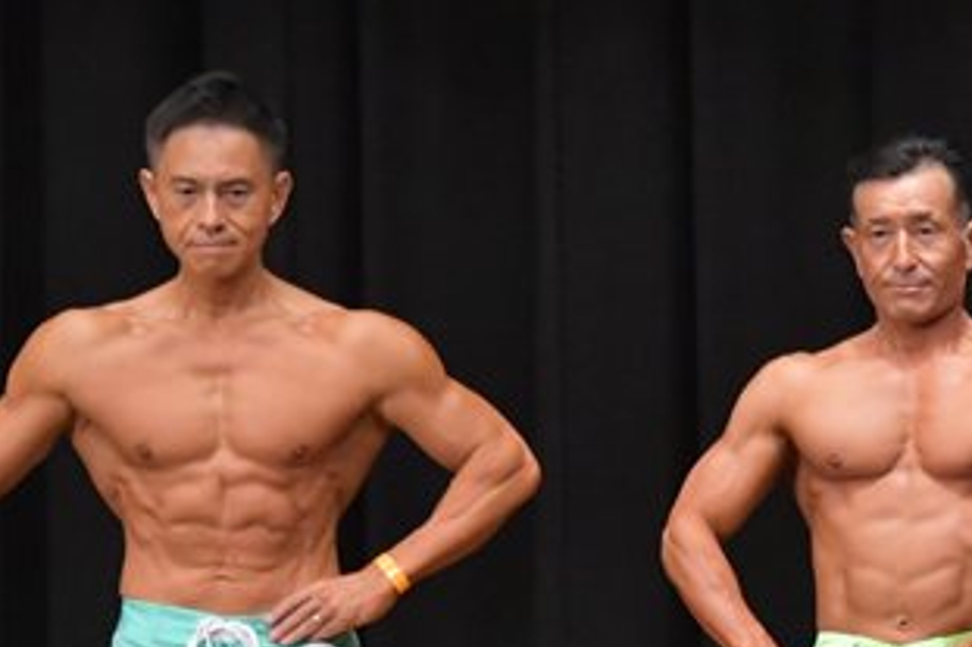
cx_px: 1008
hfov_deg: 4.1
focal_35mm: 504
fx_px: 13600
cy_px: 775
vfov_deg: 2.7
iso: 6400
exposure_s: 1/400
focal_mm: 135
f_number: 5.6
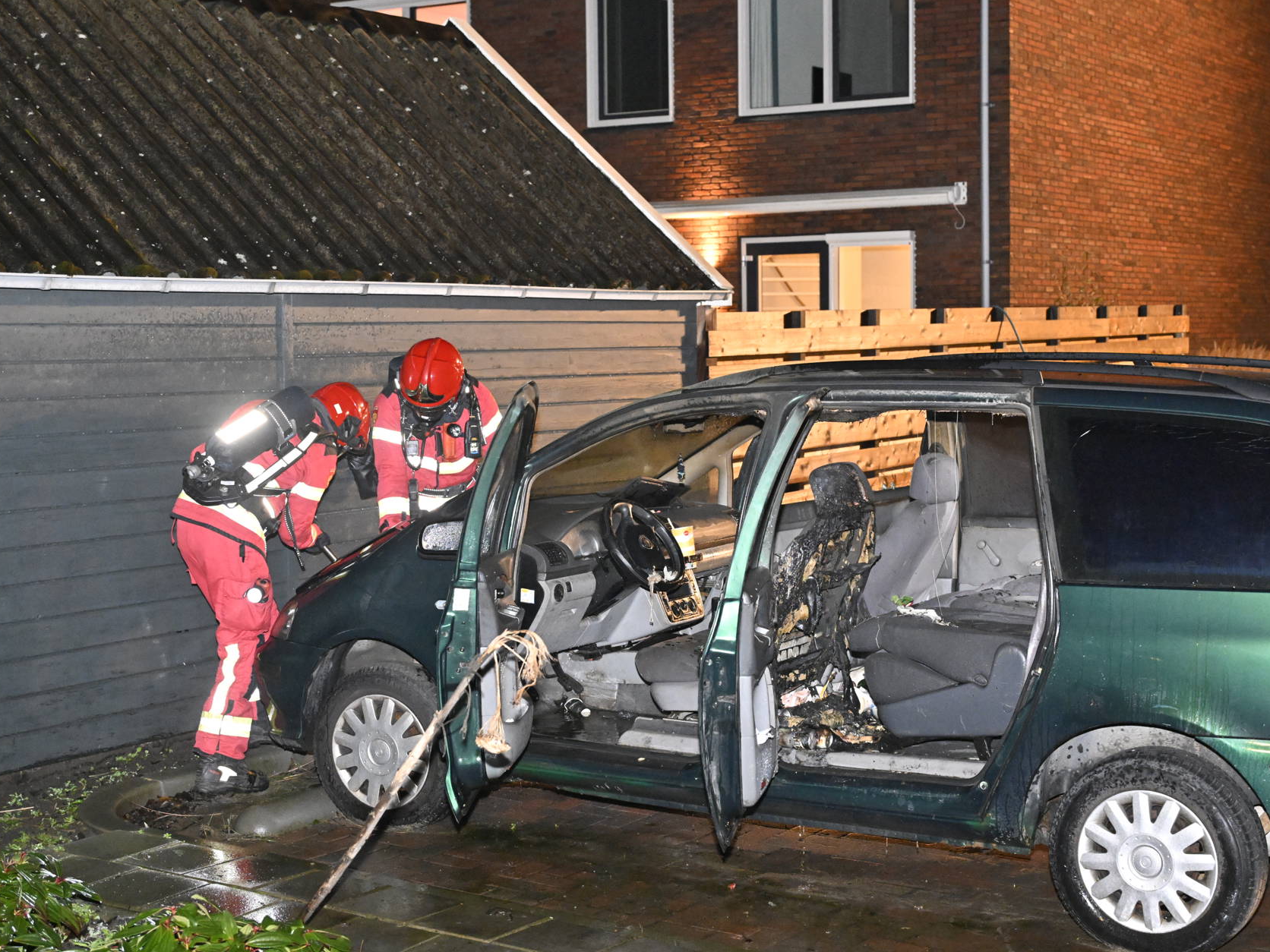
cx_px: 719
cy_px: 478
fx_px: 1944
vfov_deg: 27.5
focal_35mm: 53
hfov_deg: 36.1
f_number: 4
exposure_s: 1/60
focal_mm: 48
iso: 8000
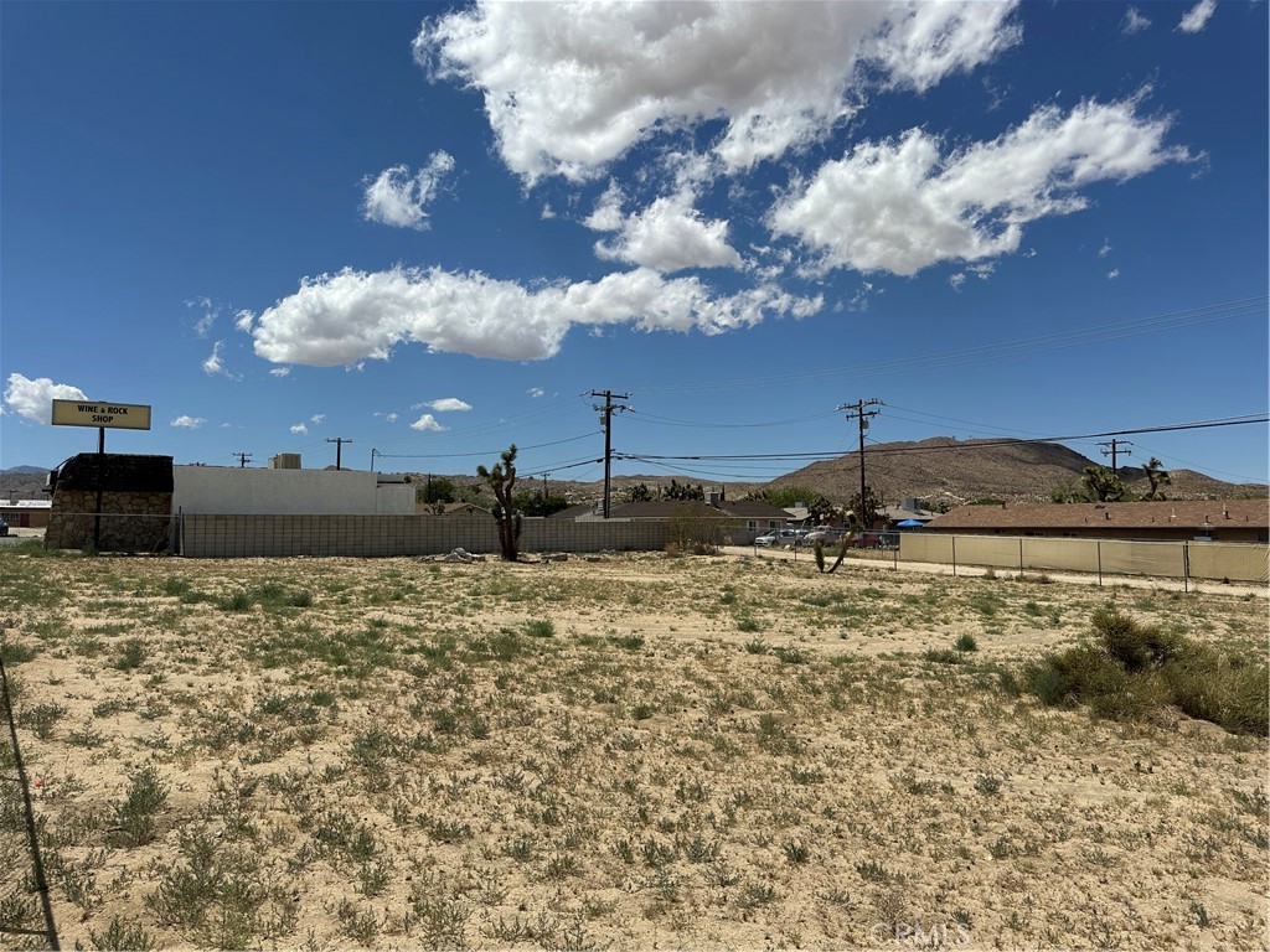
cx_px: 635
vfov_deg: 56.8
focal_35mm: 24
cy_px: 476
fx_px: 881
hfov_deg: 71.6
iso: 80
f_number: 1.78
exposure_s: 1/10753
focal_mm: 6.86
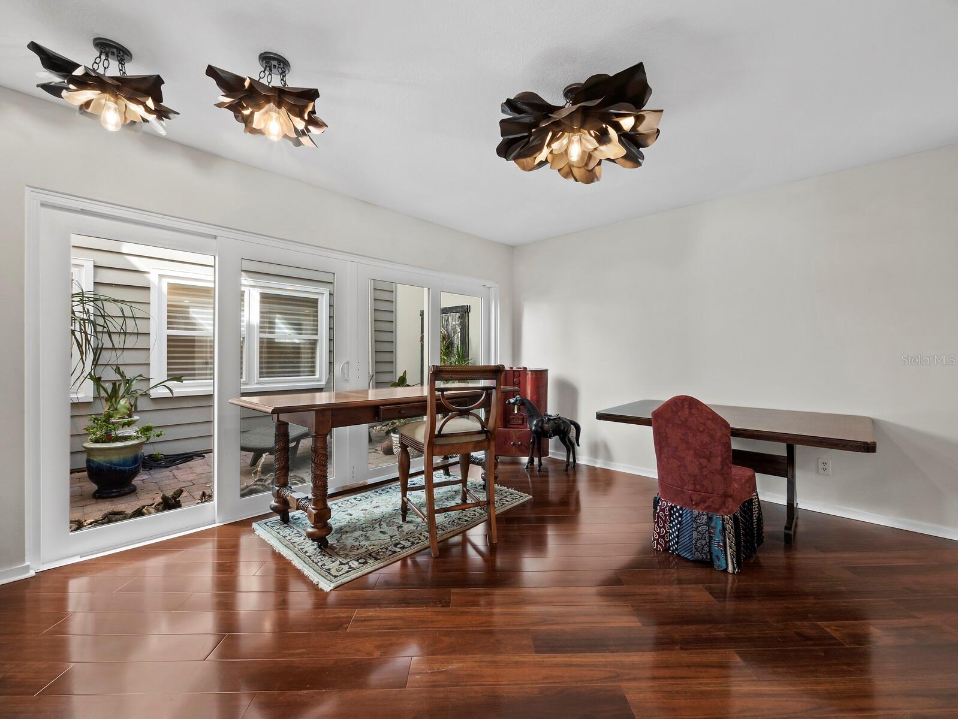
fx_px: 388
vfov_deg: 85.7
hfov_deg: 102.0
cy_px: 360
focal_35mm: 14
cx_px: 479
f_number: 11
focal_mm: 7
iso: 320
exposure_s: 1.6
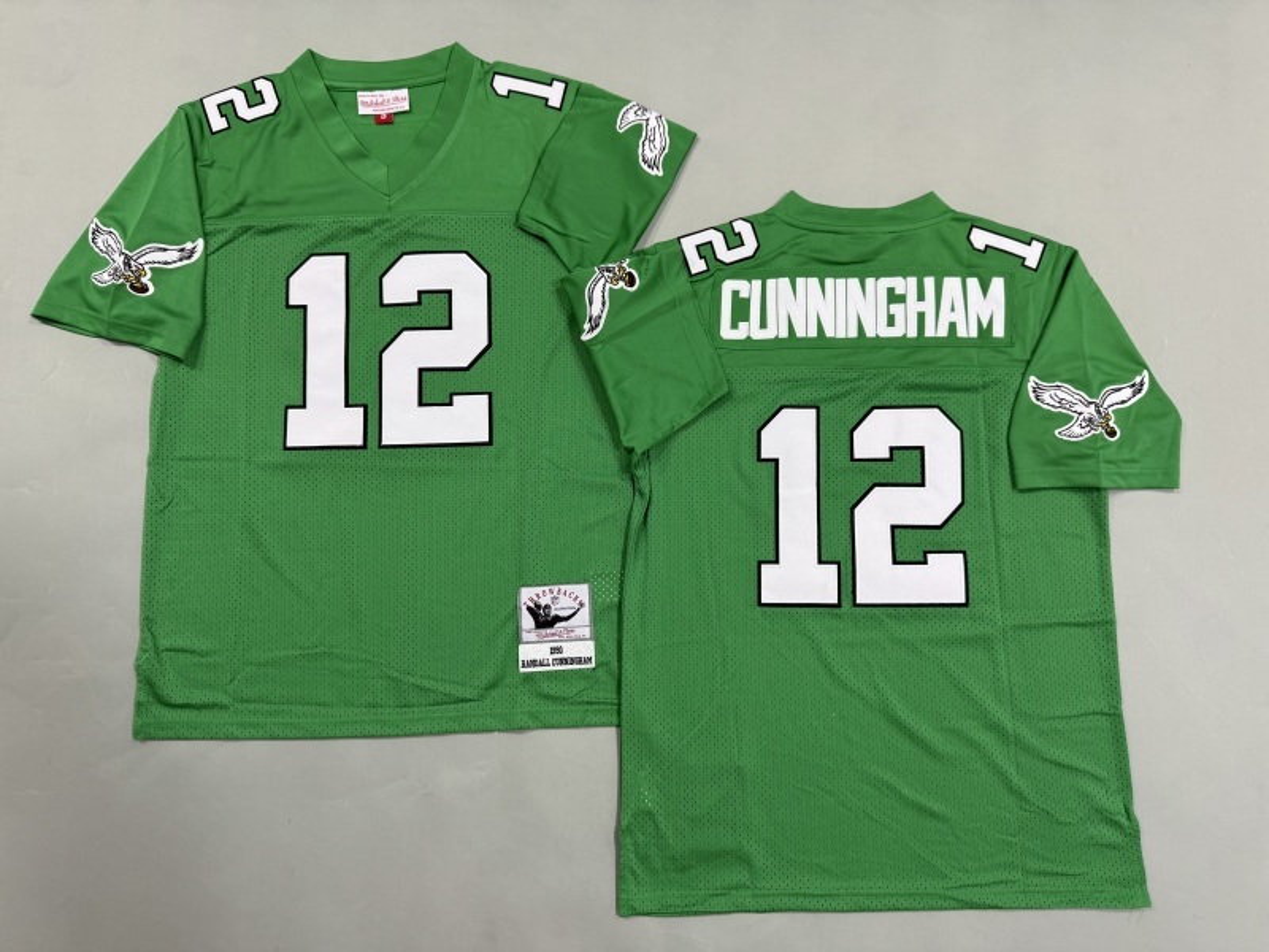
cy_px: 476
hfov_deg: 71.6
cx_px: 634
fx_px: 880
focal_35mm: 24
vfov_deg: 56.8
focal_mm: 6.76
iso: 160
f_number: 1.78
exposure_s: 1/50
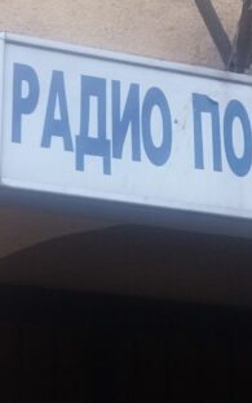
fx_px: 440
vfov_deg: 49.3
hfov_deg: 30.5
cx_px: 230
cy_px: 201
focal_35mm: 40
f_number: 1.9
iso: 64
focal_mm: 3.7
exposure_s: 1/118
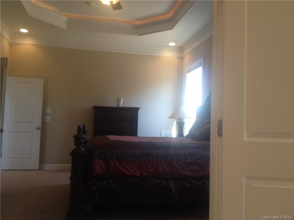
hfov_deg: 52.6
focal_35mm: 35
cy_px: 110
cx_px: 147
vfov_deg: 40.7
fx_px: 297
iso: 64
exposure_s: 1/40
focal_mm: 4.28
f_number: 2.4
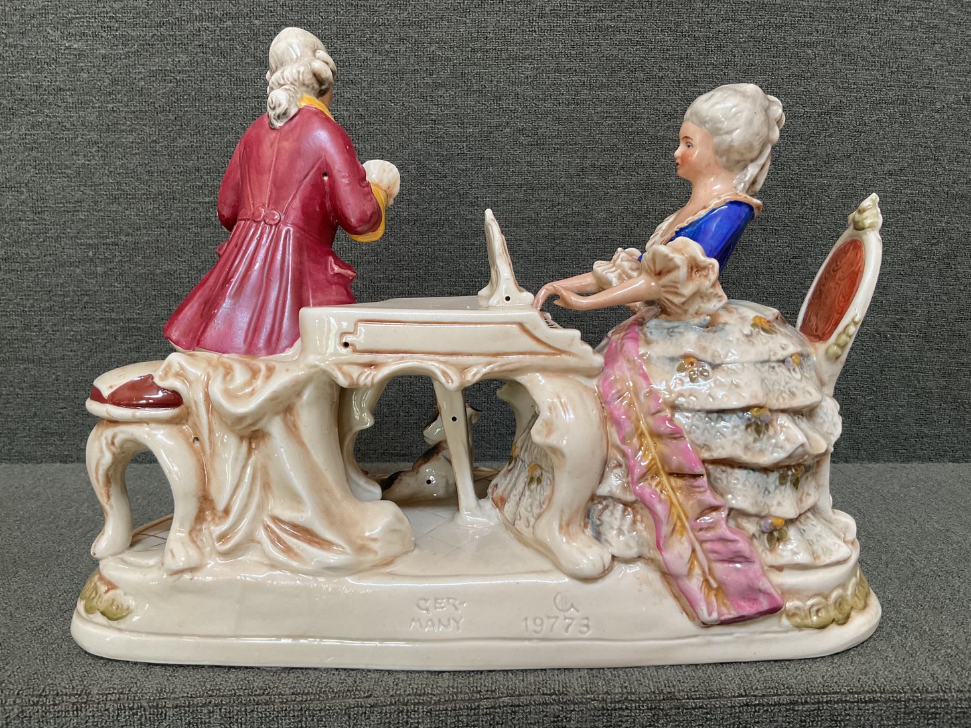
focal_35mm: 30
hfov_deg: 60.0
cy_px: 367
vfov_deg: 46.8
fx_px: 841
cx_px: 478
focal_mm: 3
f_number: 1.8
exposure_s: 1/60
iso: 100
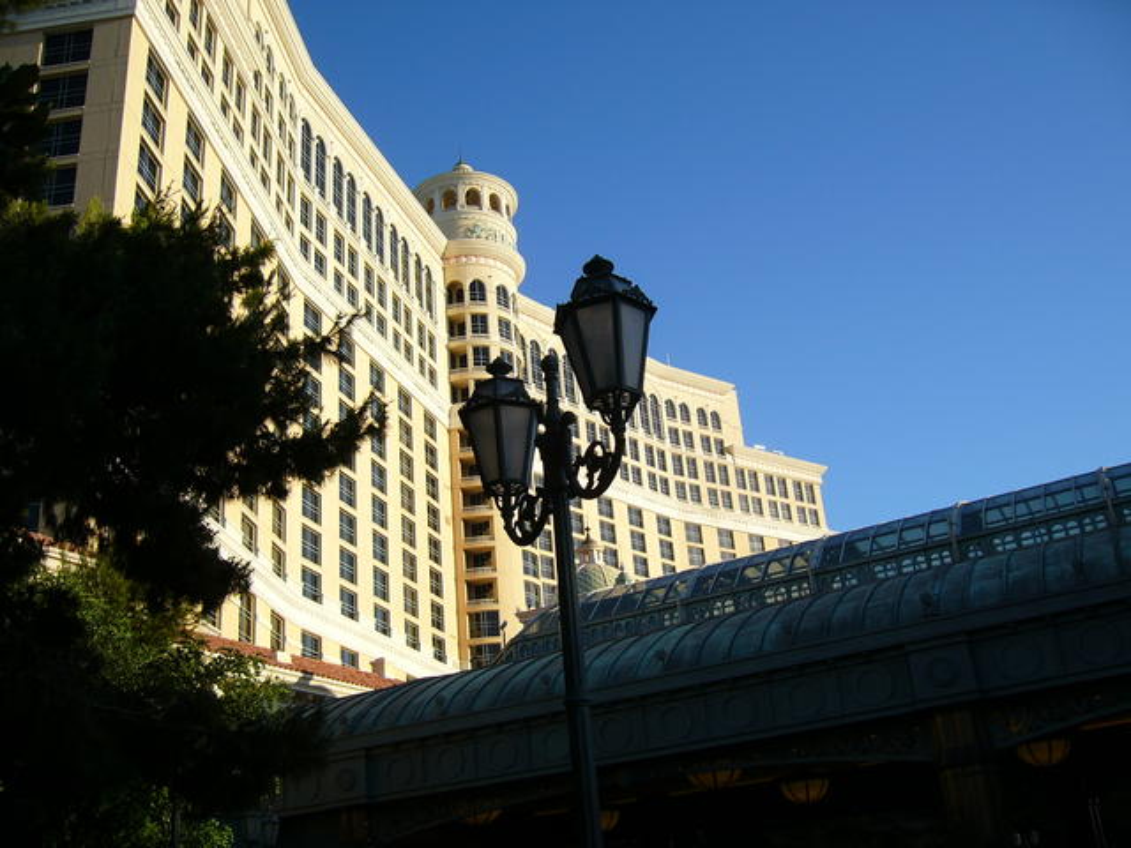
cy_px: 424
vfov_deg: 40.7
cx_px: 566
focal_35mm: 35
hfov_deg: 52.6
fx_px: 1144
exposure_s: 1/640
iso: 50
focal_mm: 5.8
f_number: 2.8
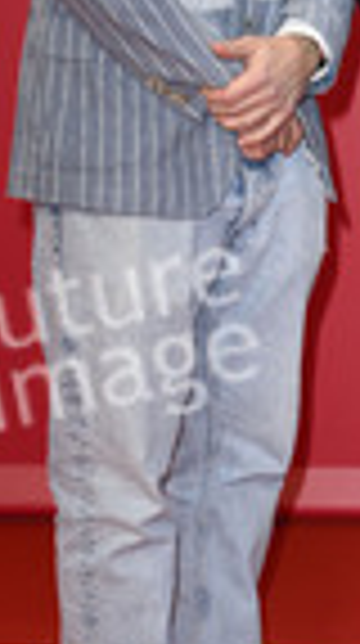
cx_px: 518
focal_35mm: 164
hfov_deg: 7.3
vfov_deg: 13.1
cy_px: 131
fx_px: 2795
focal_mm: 56
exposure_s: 1/250
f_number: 6.3
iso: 640
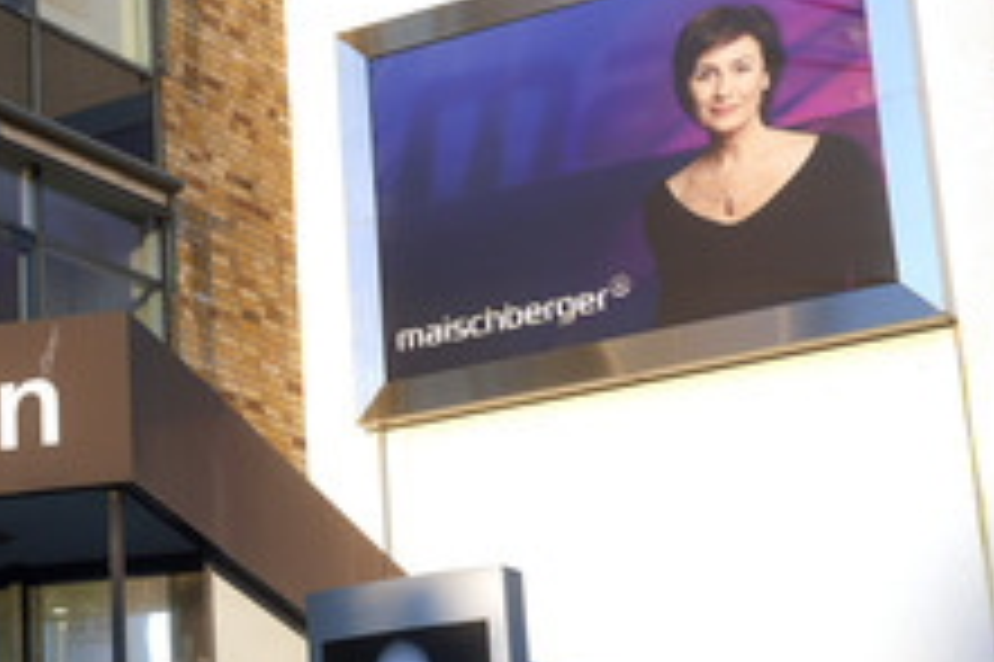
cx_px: 61
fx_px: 2538
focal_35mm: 92
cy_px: 176
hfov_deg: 21.6
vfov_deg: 14.8
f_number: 5.6
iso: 100
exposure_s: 1/125
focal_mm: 30
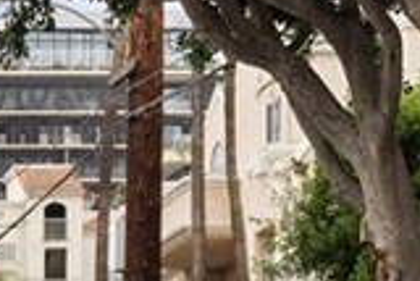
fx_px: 2546
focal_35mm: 218
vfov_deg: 6.1
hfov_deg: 8.8
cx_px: -501
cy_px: 674
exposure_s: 1/30
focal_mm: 34
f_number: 9
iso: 160
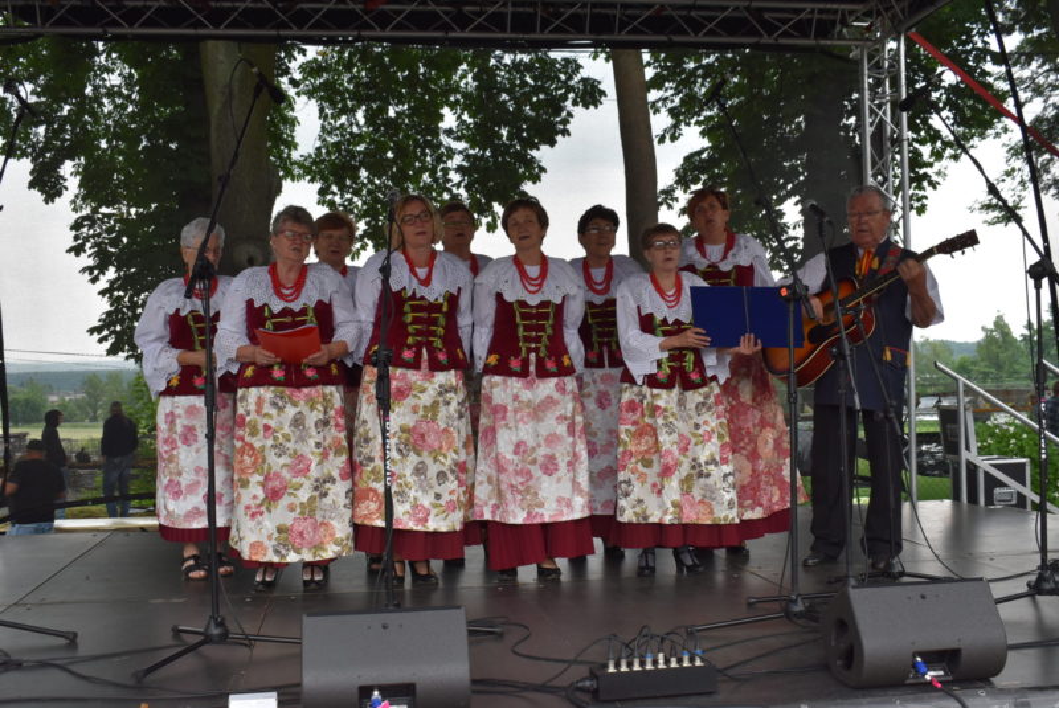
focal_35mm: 39
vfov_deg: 34.3
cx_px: 530
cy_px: 354
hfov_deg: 49.5
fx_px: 1148
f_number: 7.1
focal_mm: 26
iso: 400
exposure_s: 1/200
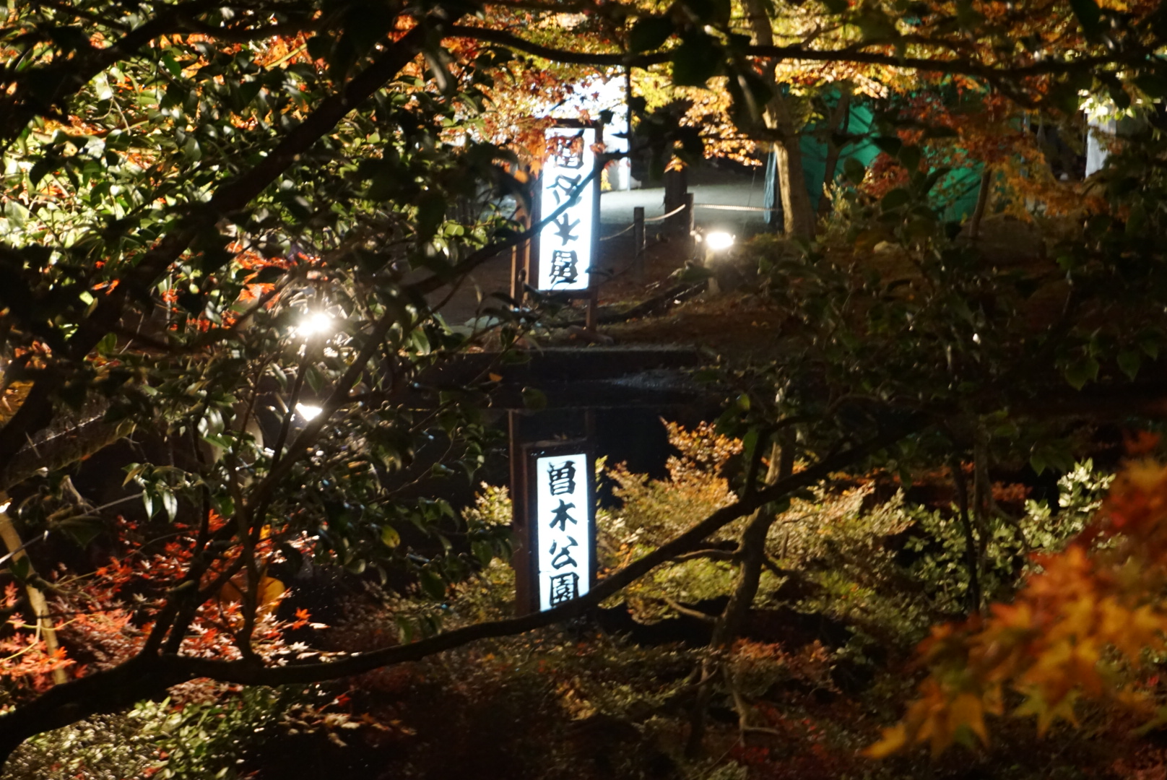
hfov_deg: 29.8
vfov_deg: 20.2
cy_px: 390
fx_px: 2190
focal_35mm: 68
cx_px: 584
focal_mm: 45
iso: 3200
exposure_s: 1/8
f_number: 5.6
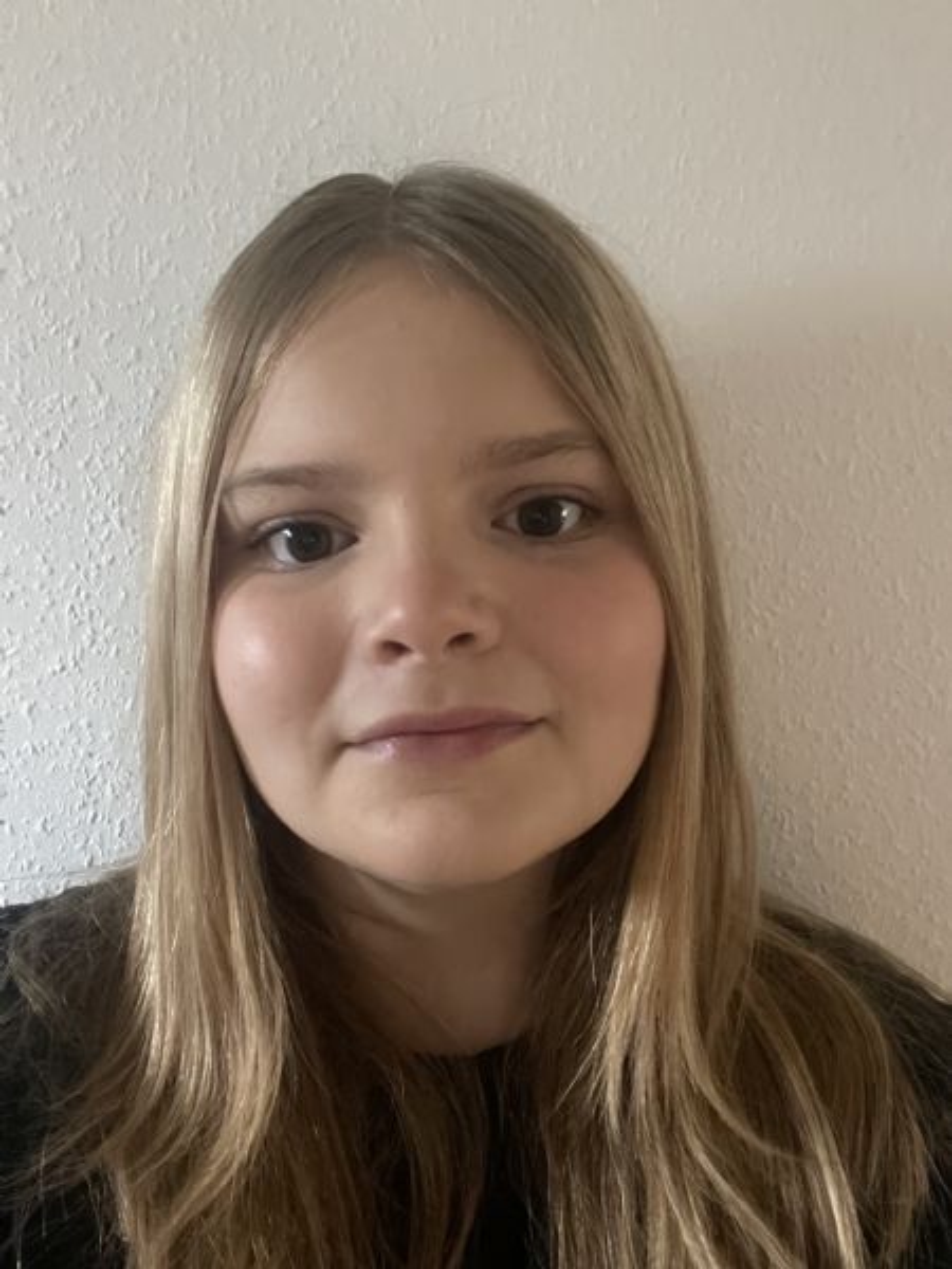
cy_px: 634
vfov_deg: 60.0
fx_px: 1100
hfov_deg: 46.8
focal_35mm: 30
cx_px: 476
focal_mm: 2.71
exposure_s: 1/16
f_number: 2.2
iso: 1000
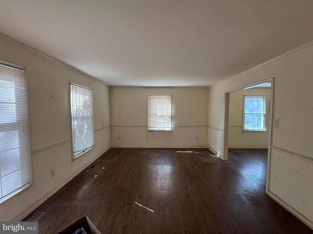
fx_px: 127
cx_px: 156
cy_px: 117
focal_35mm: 14
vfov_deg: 85.7
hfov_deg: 102.1
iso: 200
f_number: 2.2
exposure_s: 1/120
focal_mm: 2.22
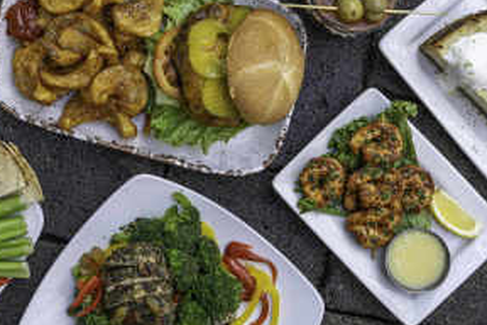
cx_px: 166
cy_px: 110
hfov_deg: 26.8
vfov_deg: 18.1
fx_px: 1015
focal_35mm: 75
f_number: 7.1
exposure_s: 1/60
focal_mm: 48
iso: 250
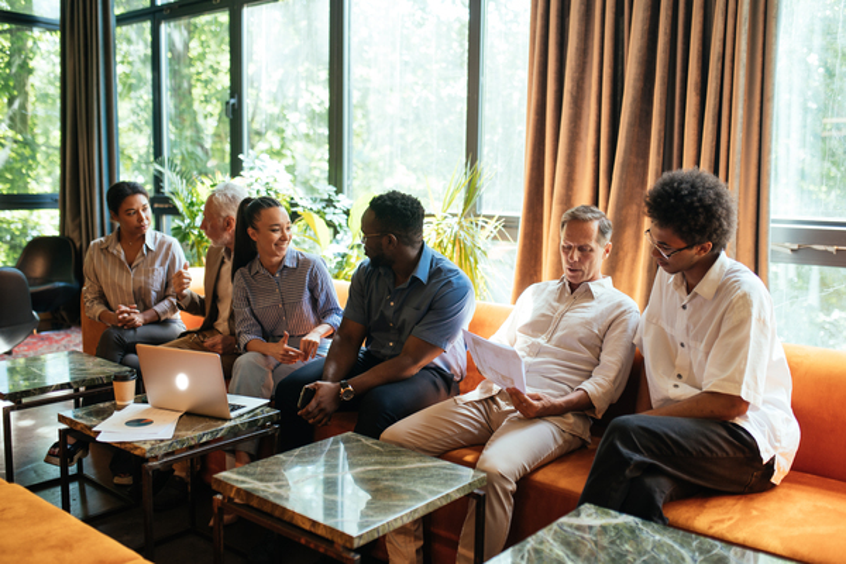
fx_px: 822
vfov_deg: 37.9
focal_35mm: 35
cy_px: 282
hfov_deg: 54.4
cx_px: 423
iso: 250
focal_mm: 35
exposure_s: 1/160
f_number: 2
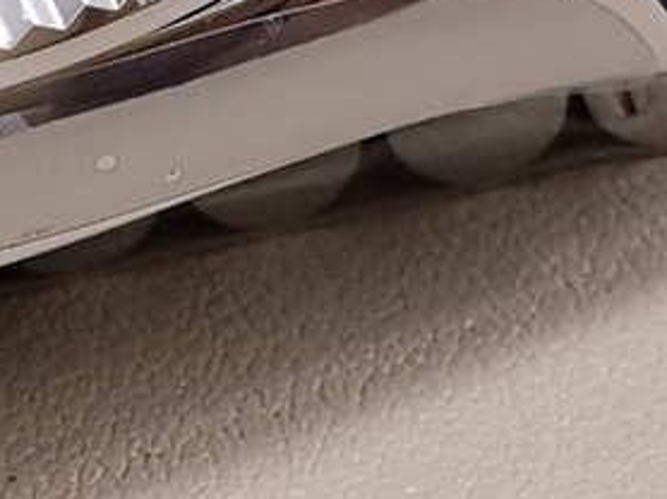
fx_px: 3831
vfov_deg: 7.4
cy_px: 41
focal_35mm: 199
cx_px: 17
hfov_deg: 9.9
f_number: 1.8
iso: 160
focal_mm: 4.75
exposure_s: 1/100
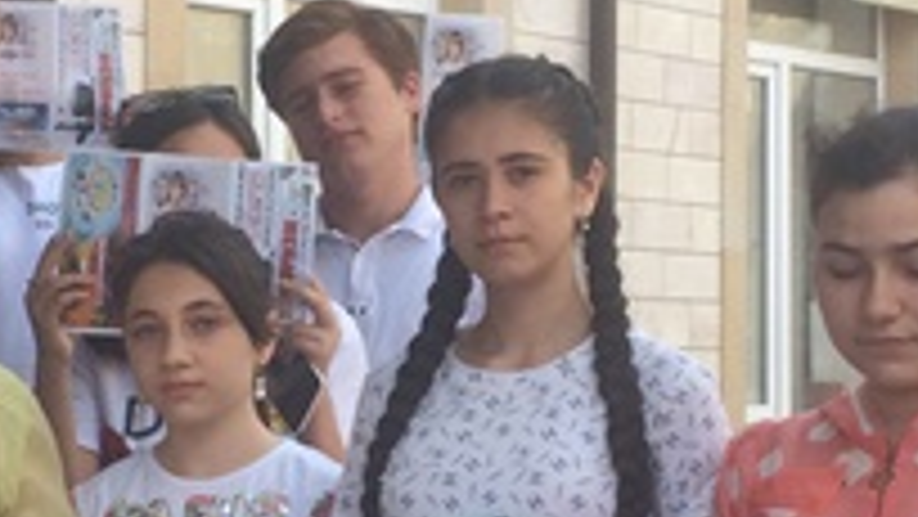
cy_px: 387
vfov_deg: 9.8
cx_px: 356
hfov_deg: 17.3
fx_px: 3020
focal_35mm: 124
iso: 32
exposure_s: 1/733
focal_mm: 4.15
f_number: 2.2
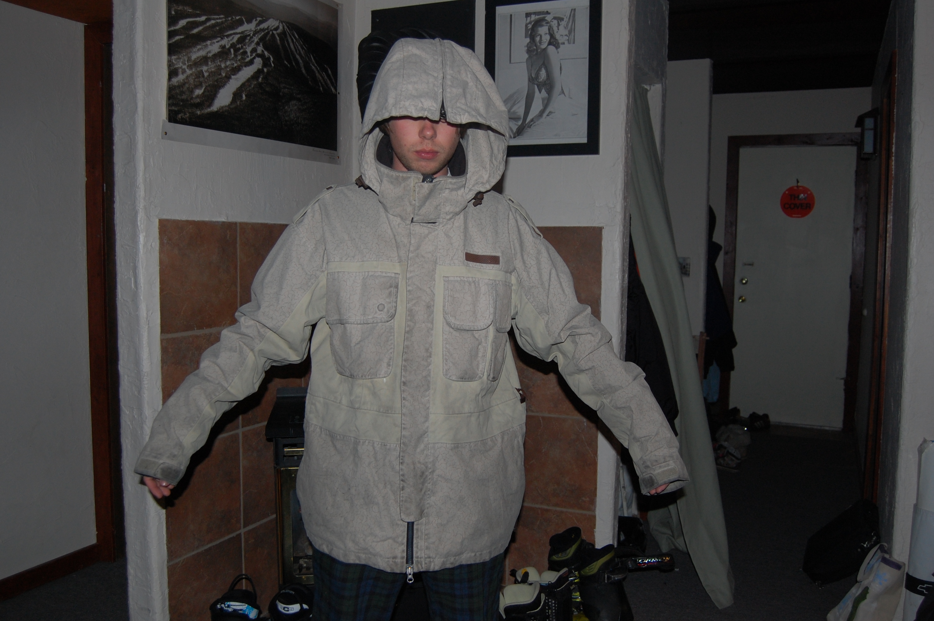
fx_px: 778
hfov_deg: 62.0
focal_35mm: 30
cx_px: 467
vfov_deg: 43.5
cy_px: 310
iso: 400
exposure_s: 1/60
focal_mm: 20
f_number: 3.8
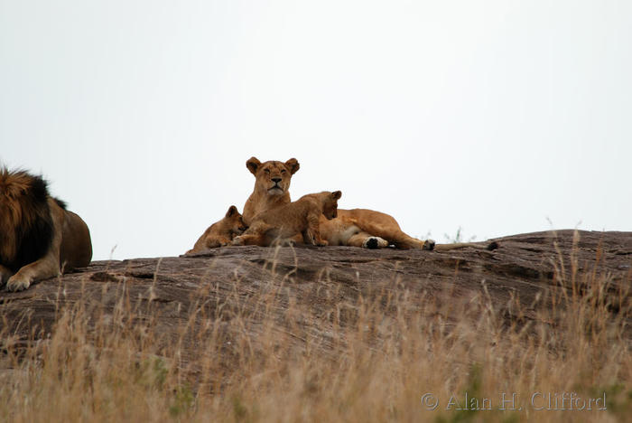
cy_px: 212
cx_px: 316
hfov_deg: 3.4
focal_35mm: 600
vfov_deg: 2.3
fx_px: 10542
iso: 100
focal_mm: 400
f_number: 5.6
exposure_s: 1/250
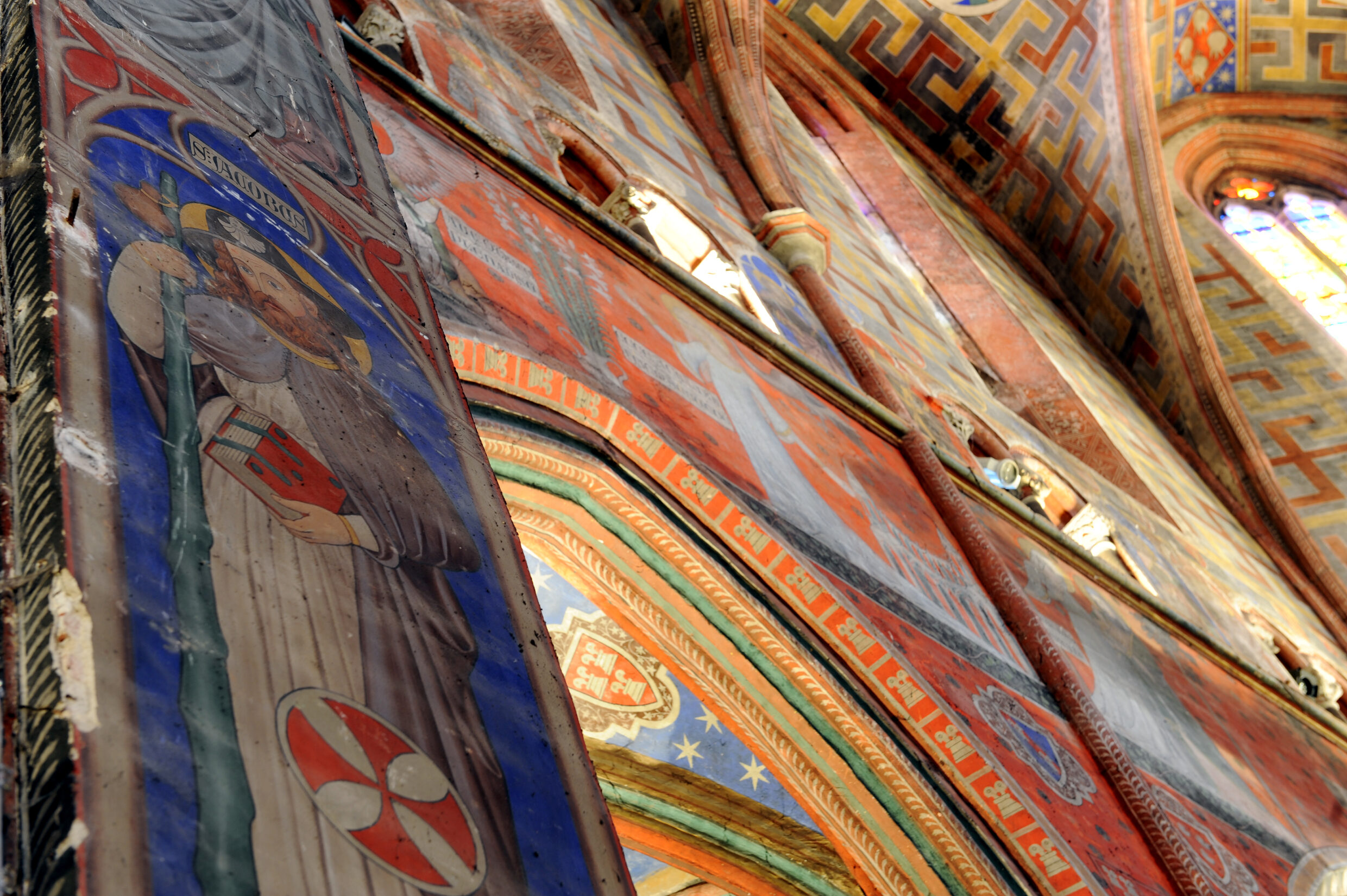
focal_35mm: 62
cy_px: 448
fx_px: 2318
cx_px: 674
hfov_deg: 32.4
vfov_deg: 21.9
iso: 200
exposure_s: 6
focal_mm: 62
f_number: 7.1
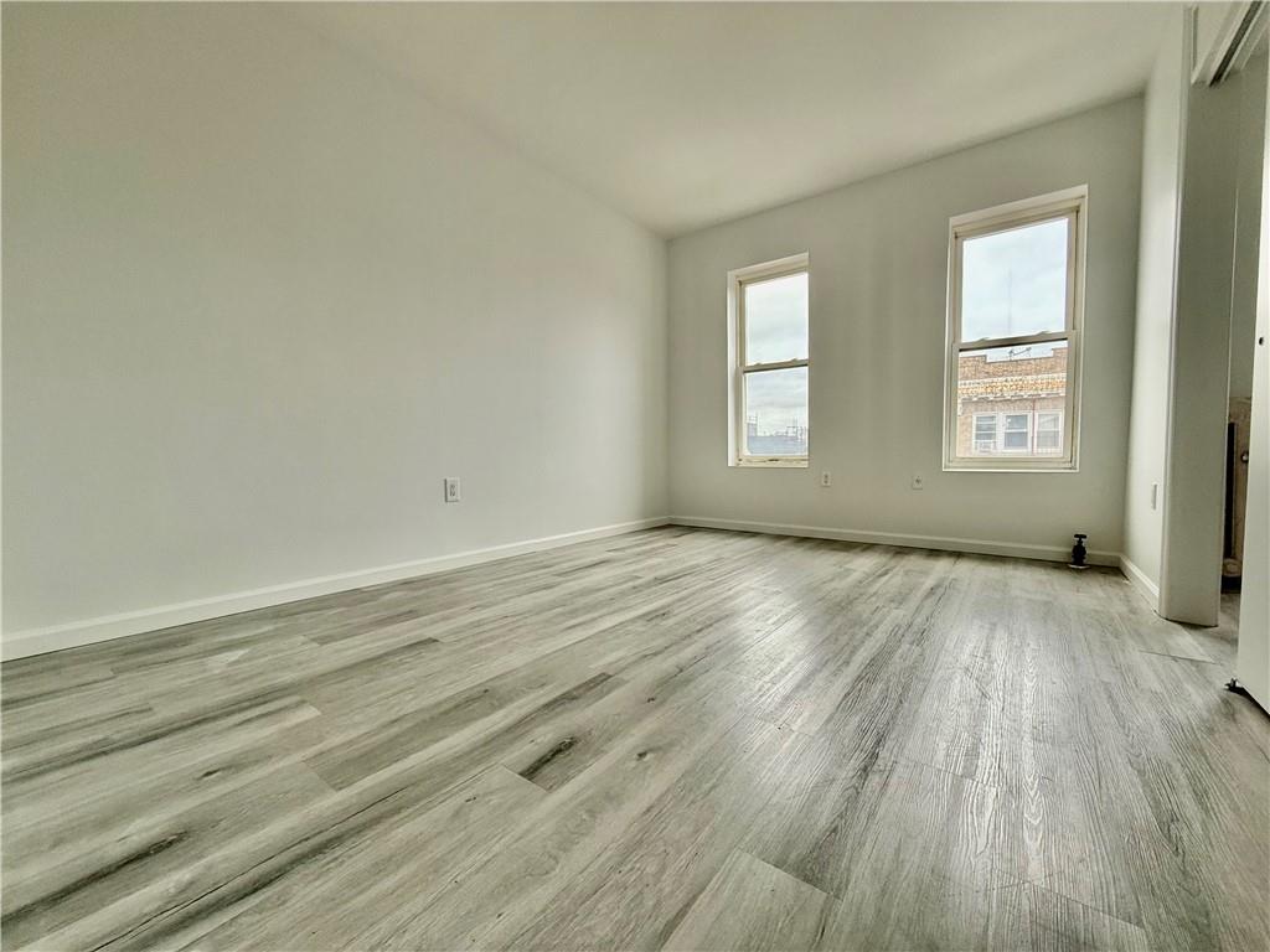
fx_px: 514
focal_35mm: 14
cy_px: 476
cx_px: 635
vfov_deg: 85.7
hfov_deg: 102.1
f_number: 2.2
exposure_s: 1/99
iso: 125
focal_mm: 2.22
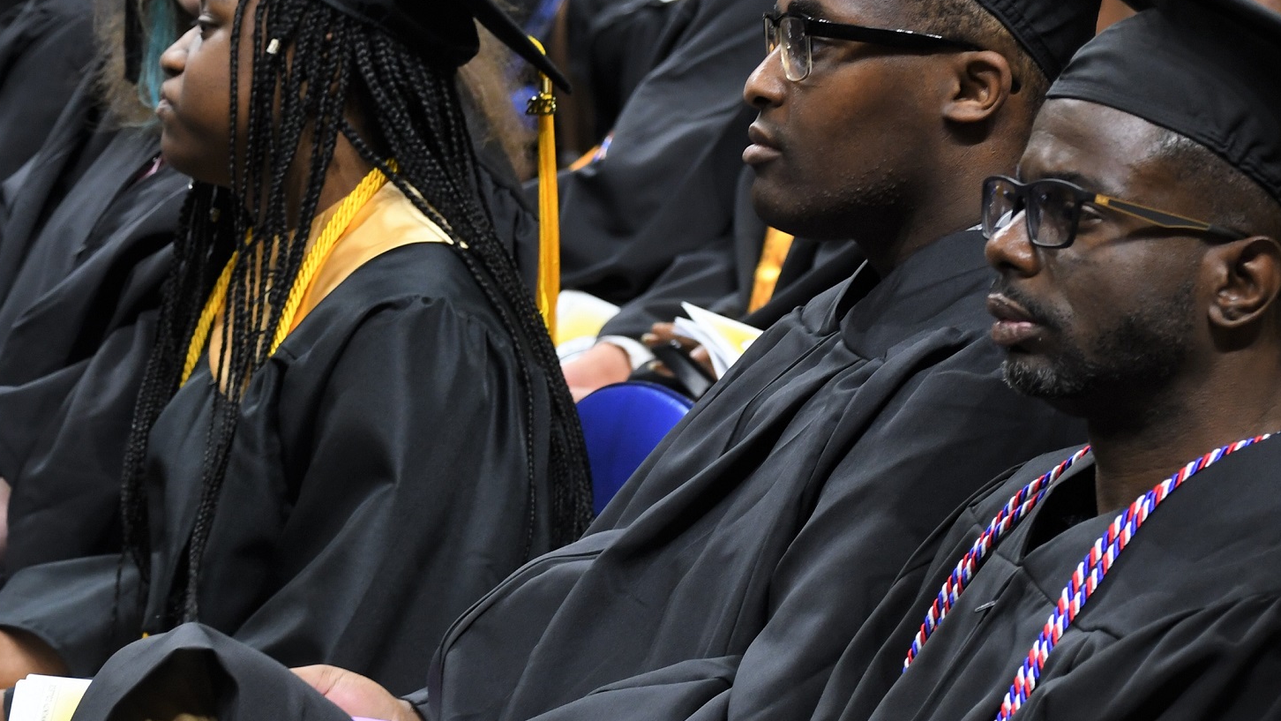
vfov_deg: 7.1
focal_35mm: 170
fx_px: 5775
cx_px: 893
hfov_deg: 12.6
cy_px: 295
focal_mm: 62
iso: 1000
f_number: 5
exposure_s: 1/80
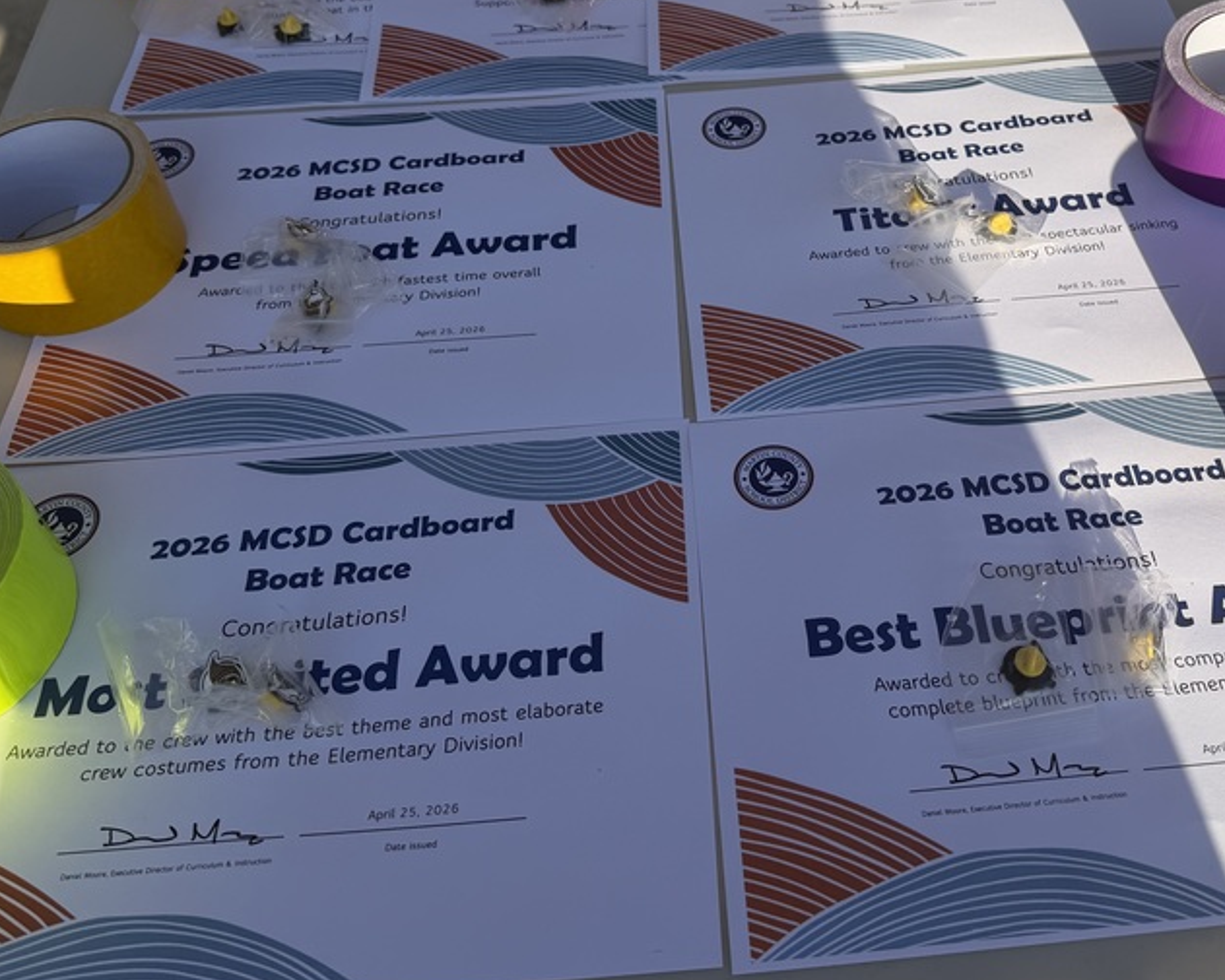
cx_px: 740
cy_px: 349
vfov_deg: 38.8
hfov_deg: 47.6
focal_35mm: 38
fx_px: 1378
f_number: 1.78
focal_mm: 6.76
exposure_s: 1/3279
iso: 80
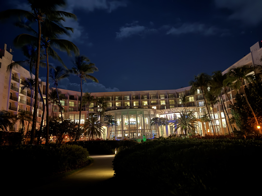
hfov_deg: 71.6
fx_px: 182
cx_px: 131
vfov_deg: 56.8
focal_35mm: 24
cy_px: 98
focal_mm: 6.76
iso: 1600
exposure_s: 1/5
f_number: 1.78
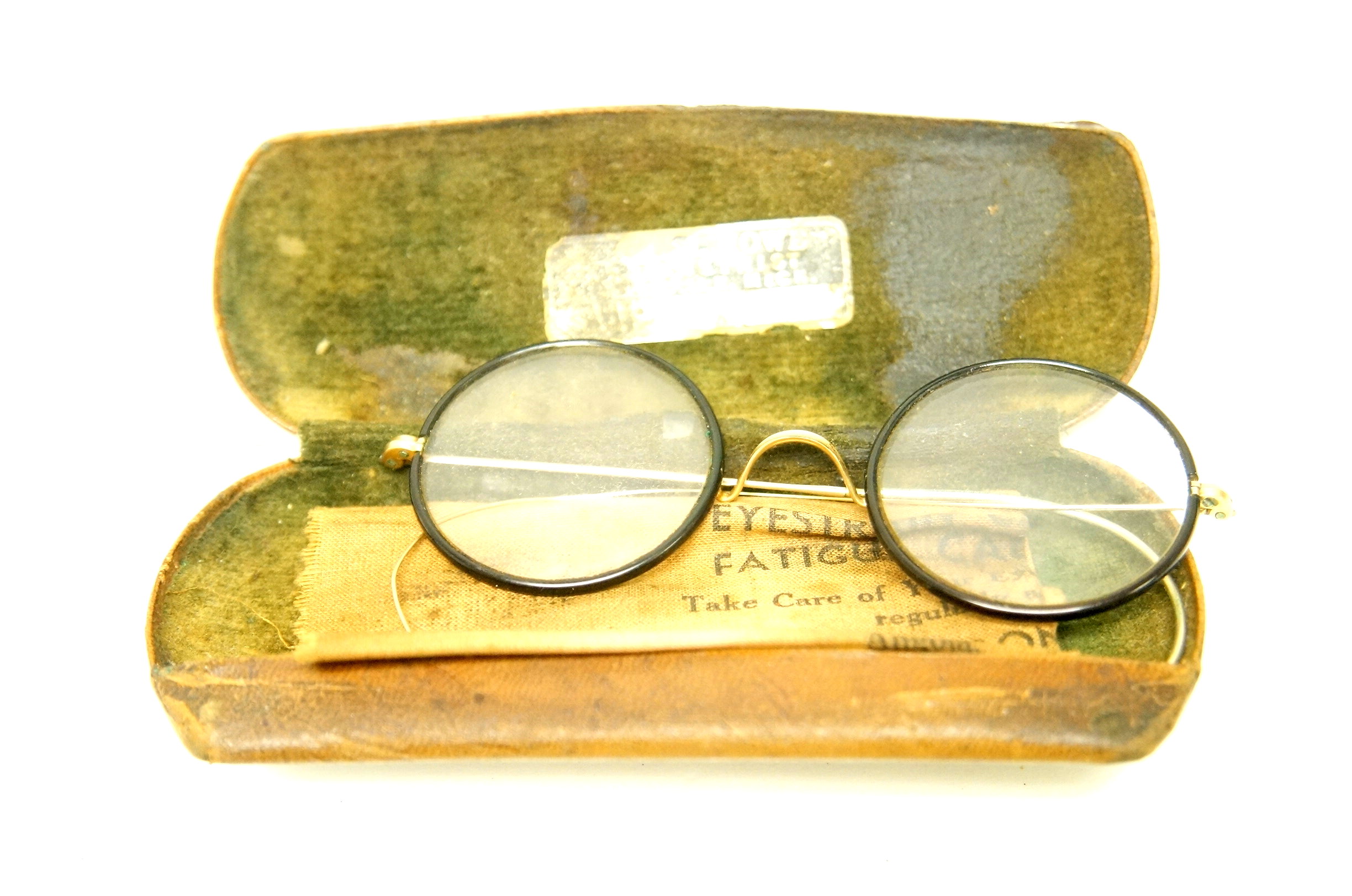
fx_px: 1687
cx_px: 676
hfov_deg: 43.7
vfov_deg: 29.8
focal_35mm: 45
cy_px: 448
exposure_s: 1/60
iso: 3200
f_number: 4.5
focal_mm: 30
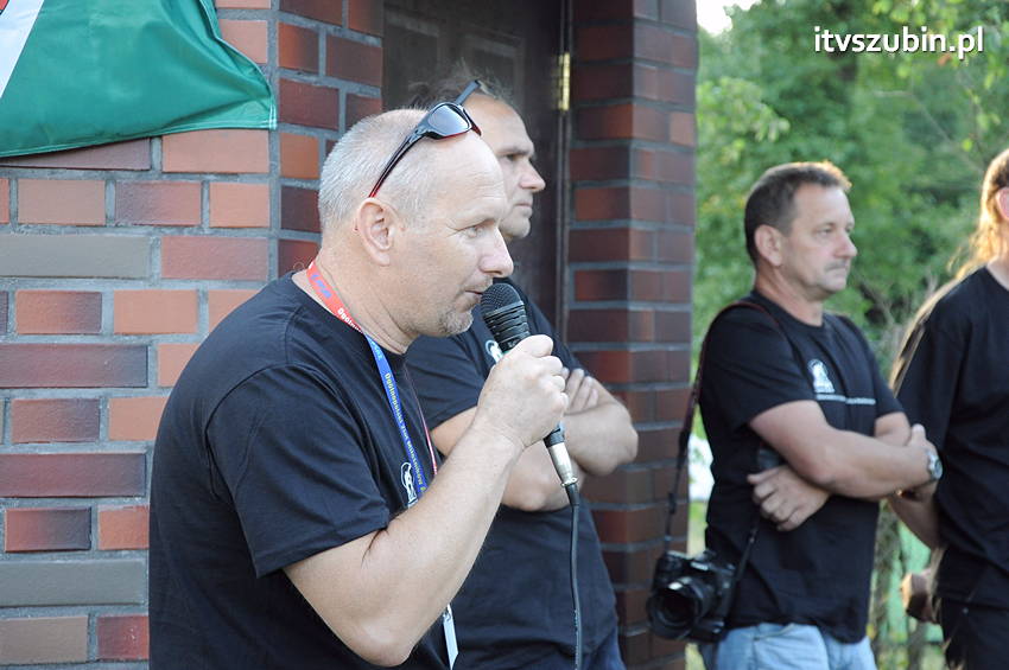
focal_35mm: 87
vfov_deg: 15.7
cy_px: 335
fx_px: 2436
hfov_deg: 23.4
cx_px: 504
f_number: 5
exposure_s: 1/100
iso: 800
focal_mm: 58
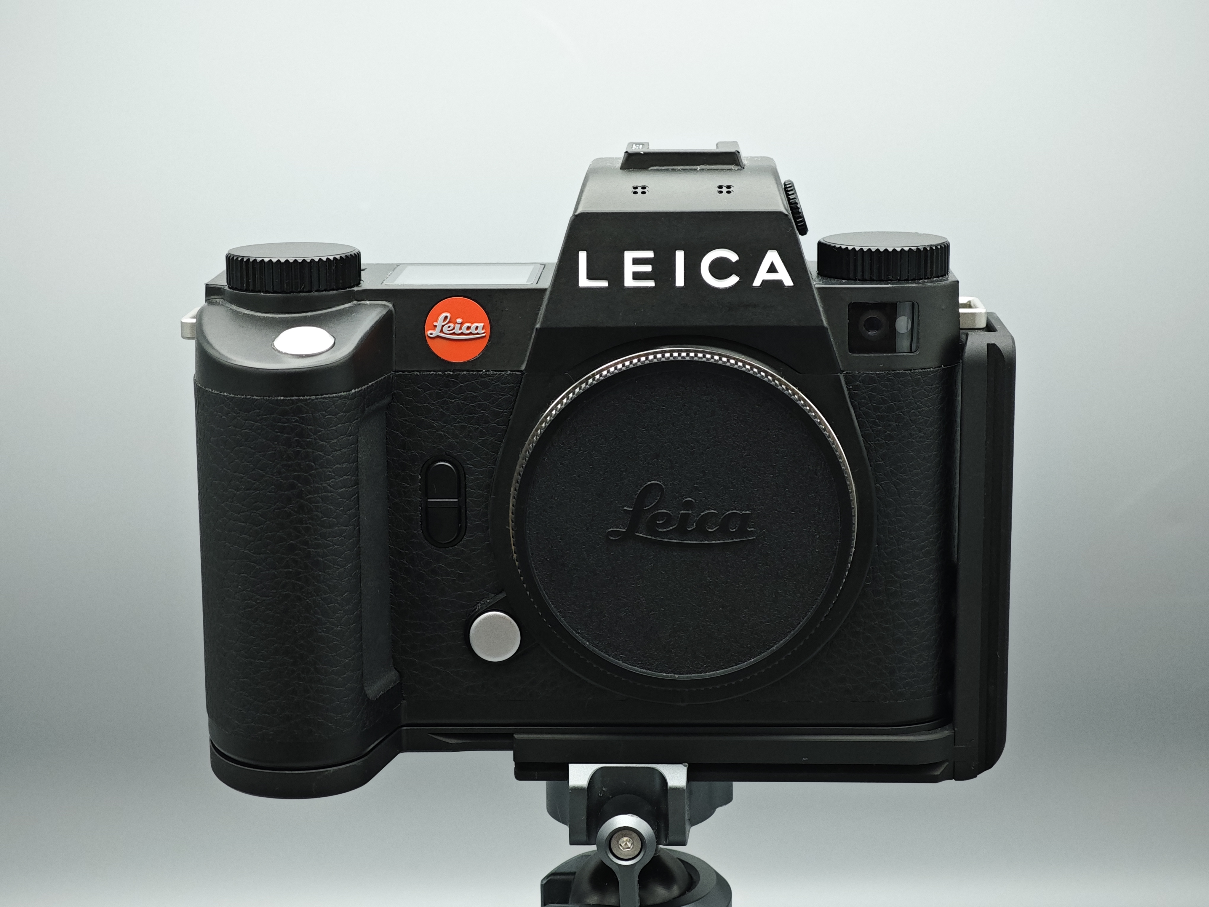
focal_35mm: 75
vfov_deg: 19.6
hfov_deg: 26.0
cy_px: 454
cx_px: 604
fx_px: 2619
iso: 2000
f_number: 2
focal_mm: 10.1
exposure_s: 1/400
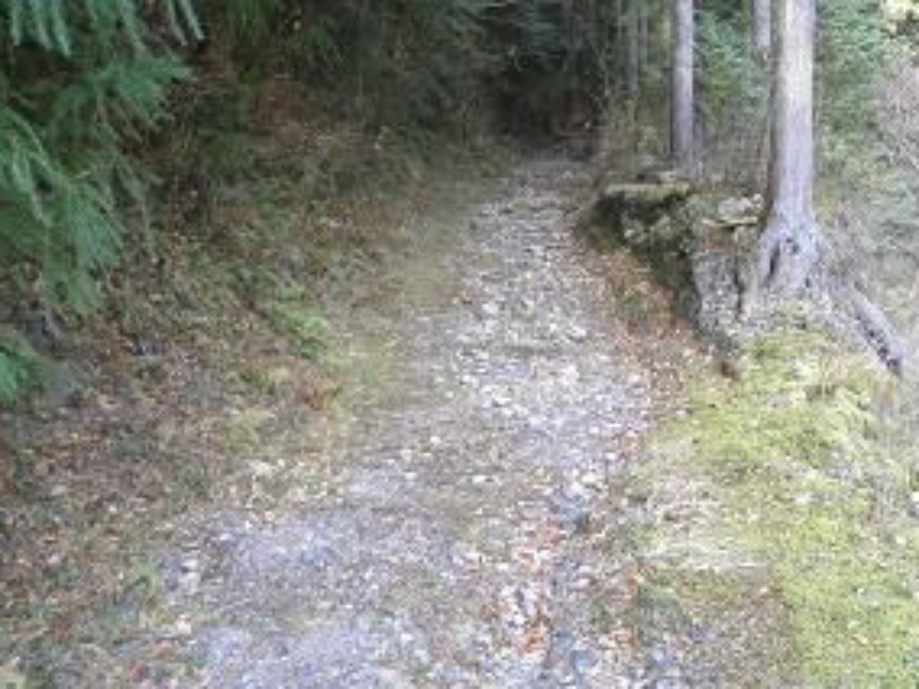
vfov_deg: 37.2
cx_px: 612
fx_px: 1009
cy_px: 220
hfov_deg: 48.2
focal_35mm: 38
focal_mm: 4.9
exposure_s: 1/30
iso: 80
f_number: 3.2
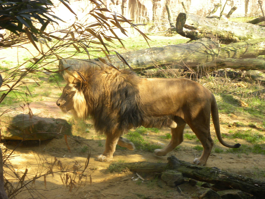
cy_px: 100
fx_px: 505
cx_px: 132
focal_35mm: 66
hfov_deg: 29.4
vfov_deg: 22.3
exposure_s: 1/99.7
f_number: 3.5
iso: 64
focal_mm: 11.8
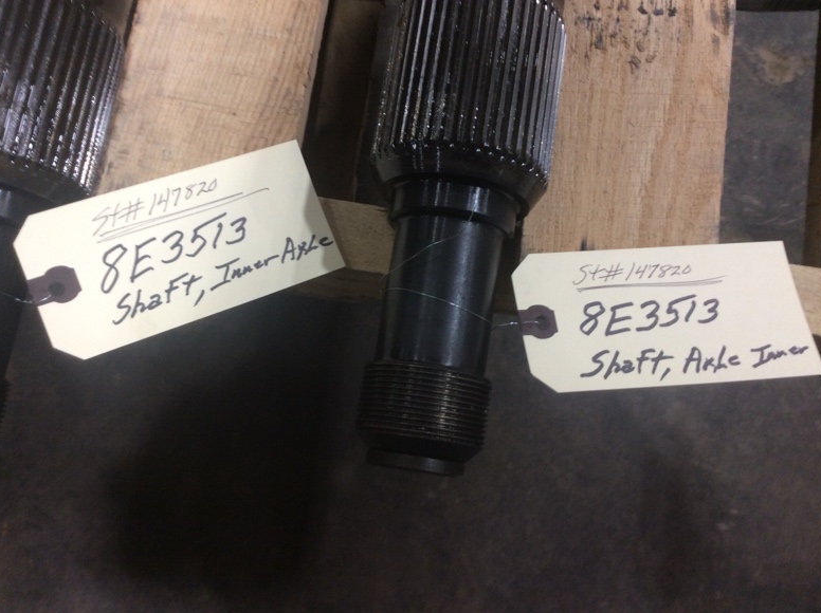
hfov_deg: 55.4
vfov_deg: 42.9
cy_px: 299
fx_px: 782
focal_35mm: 33
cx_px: 403
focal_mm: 3.3
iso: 64
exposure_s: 1/24
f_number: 2.4
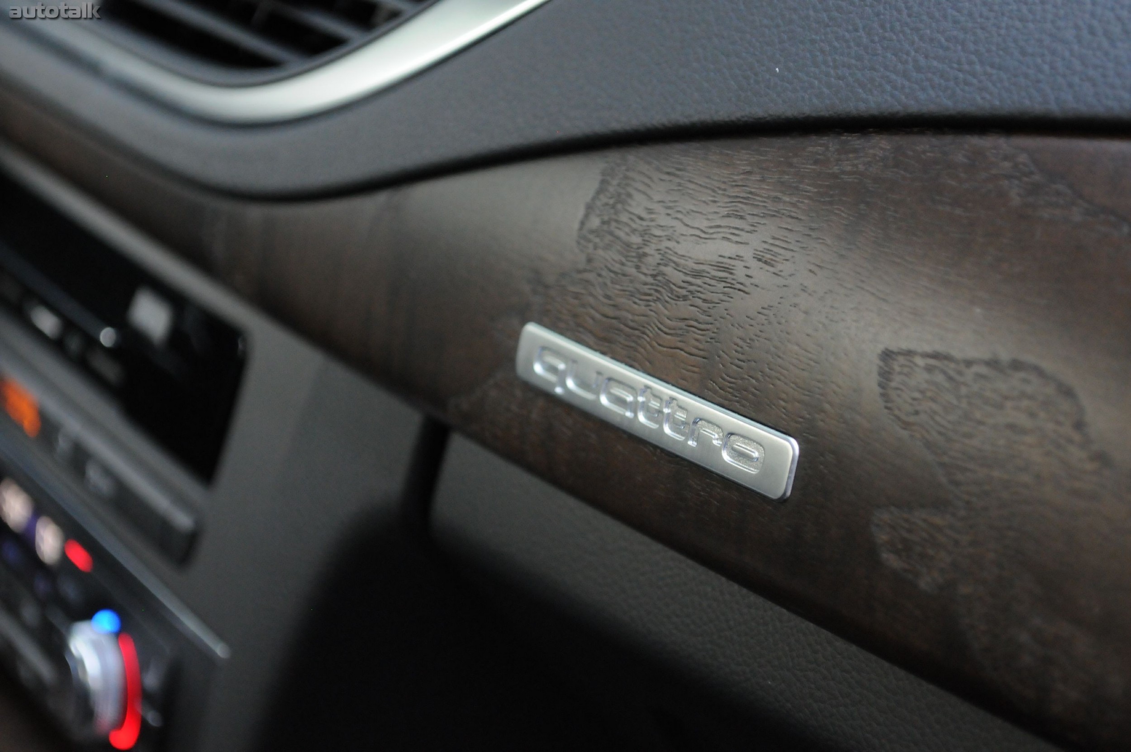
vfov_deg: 16.5
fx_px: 2589
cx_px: 566
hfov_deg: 24.6
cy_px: 376
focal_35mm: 82
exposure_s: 1/40
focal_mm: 55
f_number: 5.6
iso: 2000
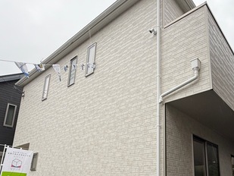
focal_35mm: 29
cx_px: 151
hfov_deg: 60.5
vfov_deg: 46.4
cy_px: 134
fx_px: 196
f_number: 2.2
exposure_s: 1/177
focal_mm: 2.22
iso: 50
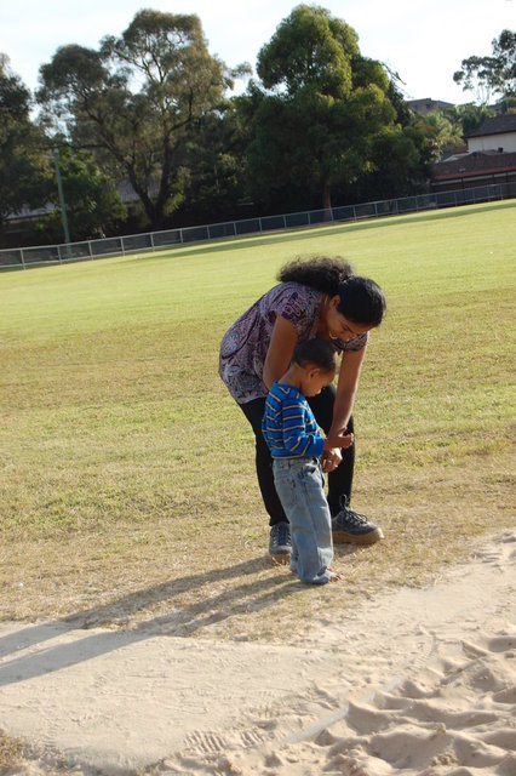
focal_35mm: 78
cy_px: 388
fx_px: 1679
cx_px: 258
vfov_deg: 26.0
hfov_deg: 17.5
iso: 200
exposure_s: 1/250
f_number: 8
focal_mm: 52
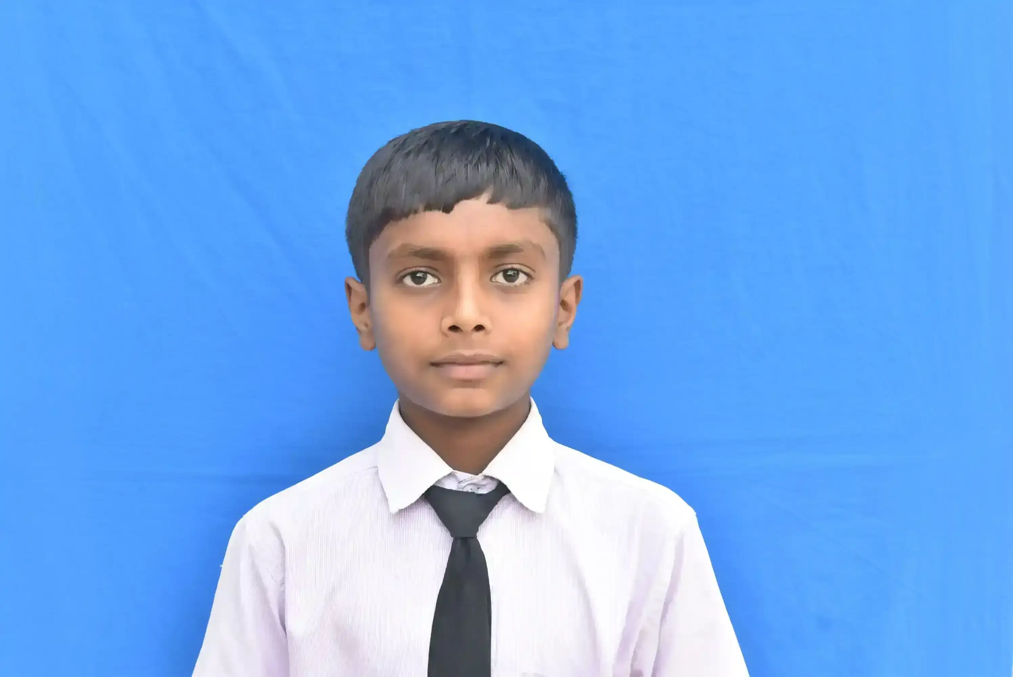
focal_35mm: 72
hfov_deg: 28.1
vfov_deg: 19.0
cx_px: 506
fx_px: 2028
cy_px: 338
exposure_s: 1/60
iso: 500
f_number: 8
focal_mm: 48
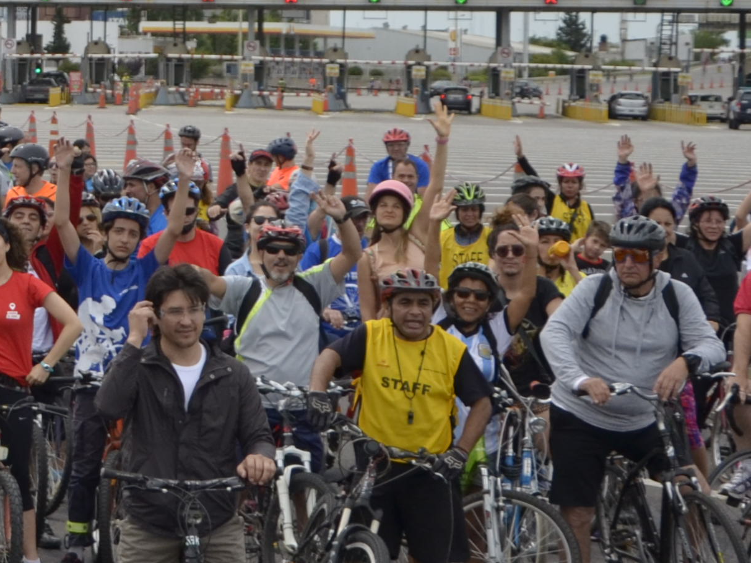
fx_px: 3298
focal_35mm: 152
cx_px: -705
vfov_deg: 9.7
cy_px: 28
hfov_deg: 11.8
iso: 320
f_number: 4
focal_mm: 26
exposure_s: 1/2500
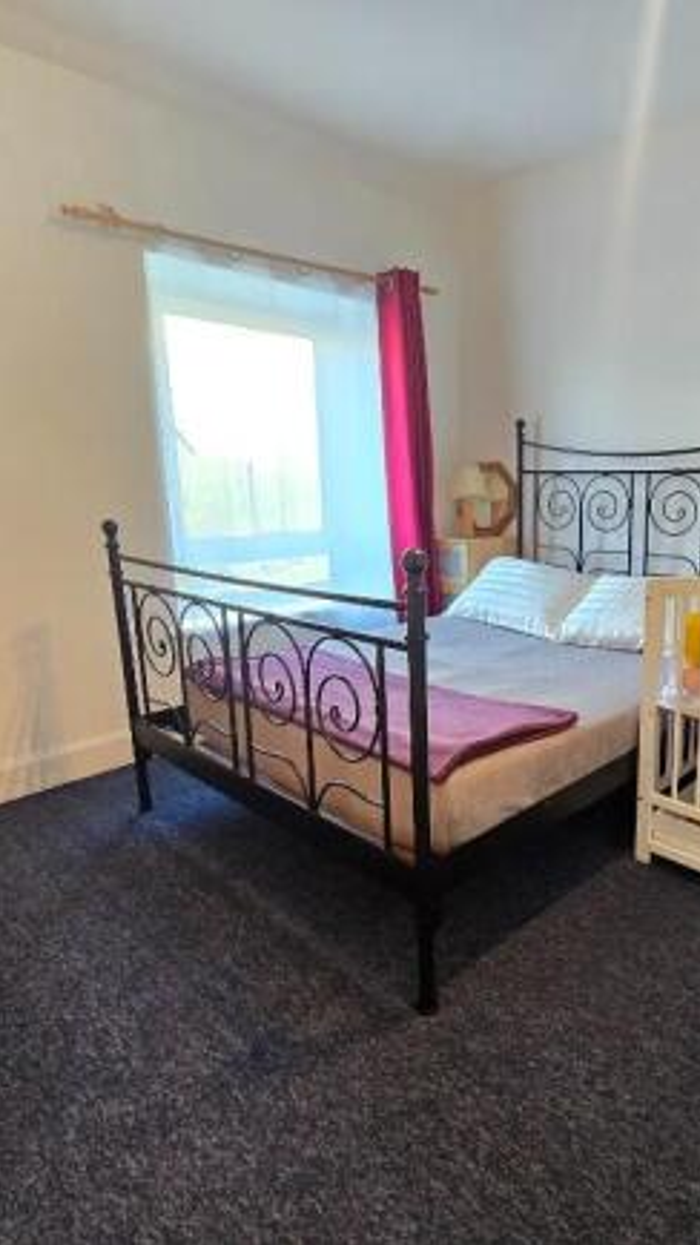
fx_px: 627
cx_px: 463
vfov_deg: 89.6
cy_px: 624
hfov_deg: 57.1
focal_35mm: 19
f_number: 2.2
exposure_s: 1/50
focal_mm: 2.2
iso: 400
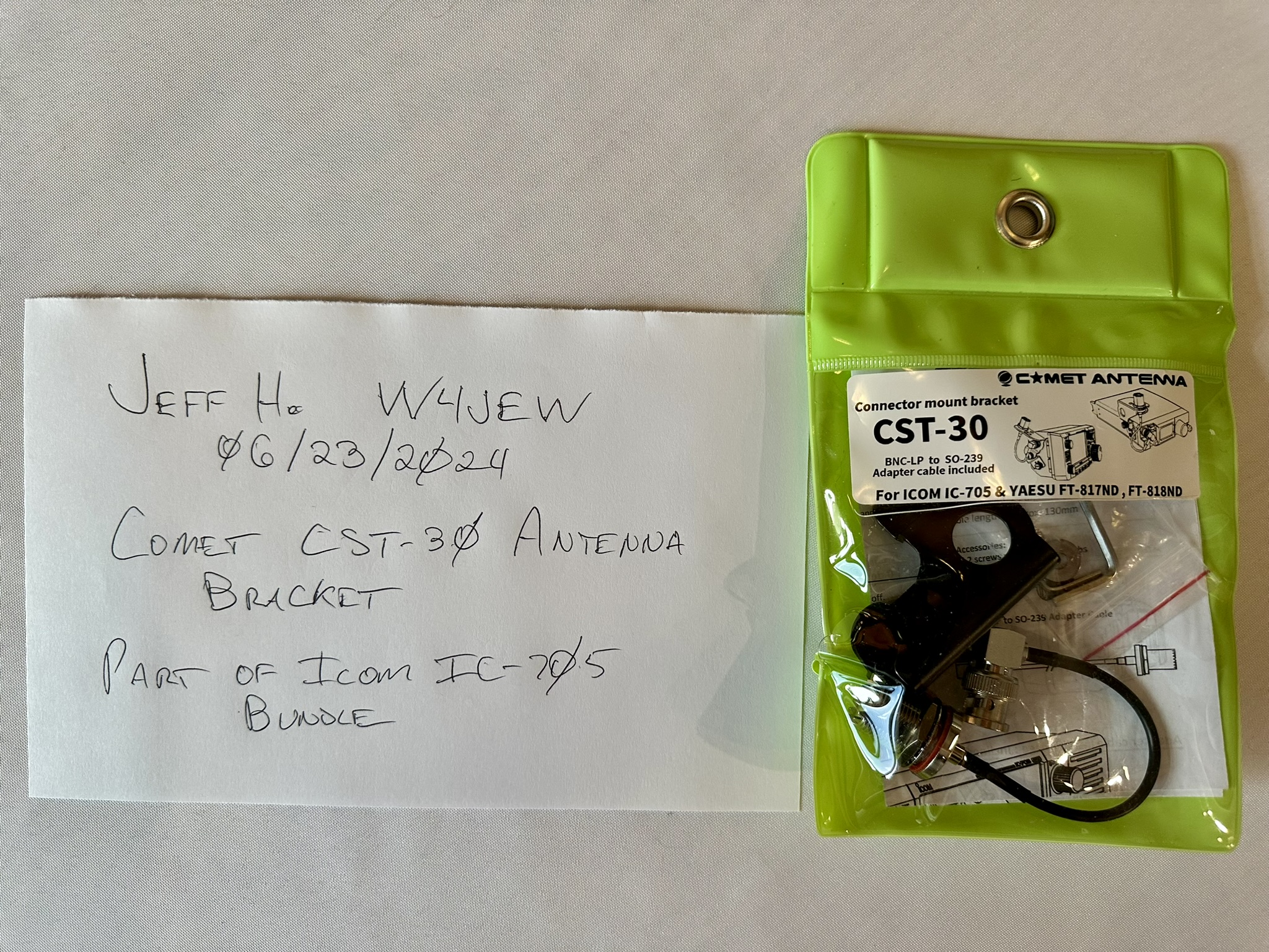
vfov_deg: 56.8
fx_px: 880
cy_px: 476
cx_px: 634
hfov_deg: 71.6
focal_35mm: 24
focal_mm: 6.86
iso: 160
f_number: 1.78
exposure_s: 1/58
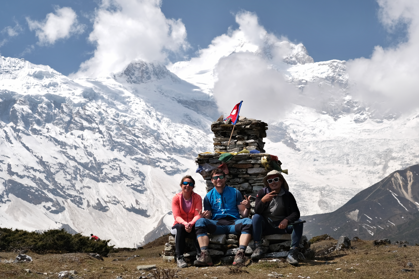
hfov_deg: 39.6
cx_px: 224
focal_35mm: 50
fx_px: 582
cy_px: 142
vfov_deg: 27.0
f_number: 3.6
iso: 80
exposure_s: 1/600
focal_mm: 26.5
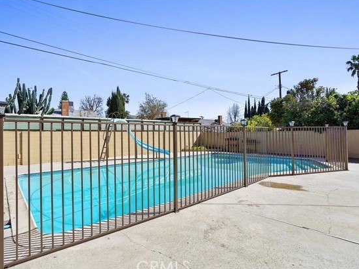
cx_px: 156
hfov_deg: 87.3
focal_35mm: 18
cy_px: 136
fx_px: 187
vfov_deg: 71.6
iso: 100
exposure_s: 1/500
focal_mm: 16
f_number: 5.6
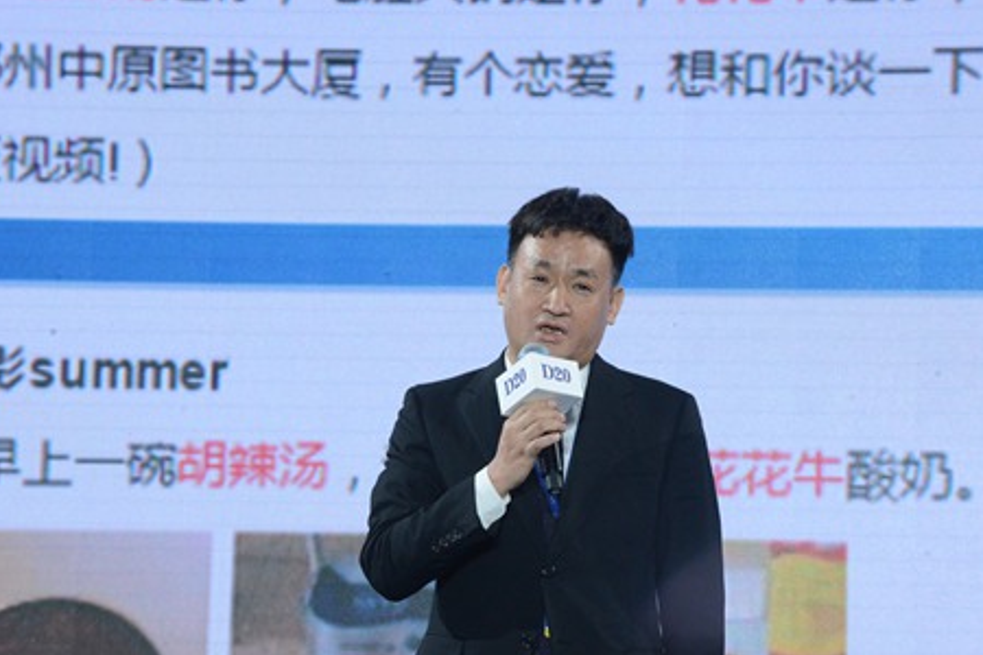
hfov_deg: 9.3
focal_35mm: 222
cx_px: 467
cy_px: 359
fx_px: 6061
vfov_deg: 6.2
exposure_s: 1/200
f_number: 13
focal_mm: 200
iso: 5000
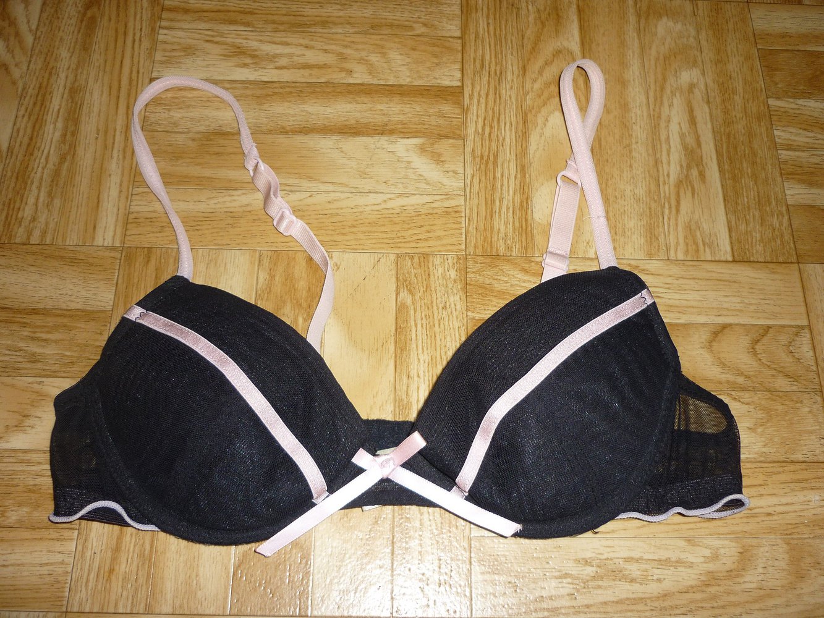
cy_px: 309
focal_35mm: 33
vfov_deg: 43.0
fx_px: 786
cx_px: 412
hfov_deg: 55.3
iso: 100
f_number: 2.8
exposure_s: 1/30
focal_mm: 5.5
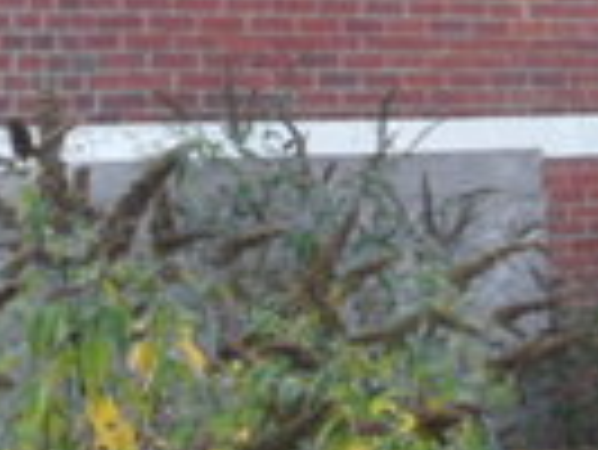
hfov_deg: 14.9
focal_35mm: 130
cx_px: 598
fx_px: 2248
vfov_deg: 11.4
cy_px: 126
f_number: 3.5
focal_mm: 4.9
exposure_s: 1/45
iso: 160
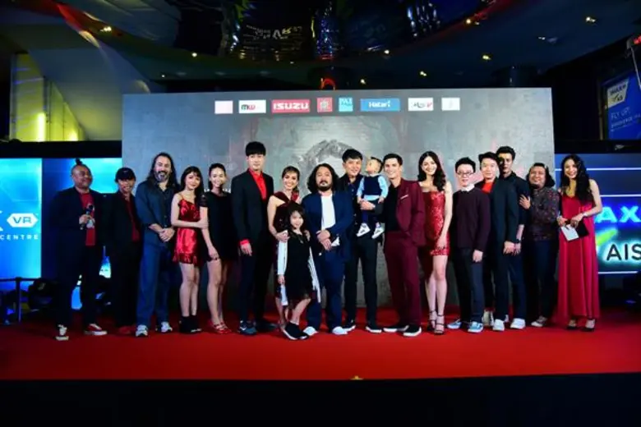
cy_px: 214
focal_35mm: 31
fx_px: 552
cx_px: 320
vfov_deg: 42.3
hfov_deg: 60.3
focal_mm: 31
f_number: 4
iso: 1600
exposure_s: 1/180
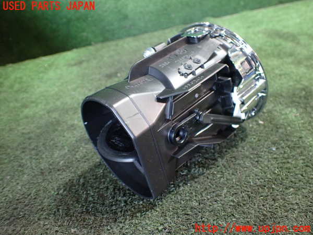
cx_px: 156
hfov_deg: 60.0
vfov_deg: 46.8
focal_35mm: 30
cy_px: 118
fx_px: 271
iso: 800
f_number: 2.3
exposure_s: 1/50
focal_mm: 5.4
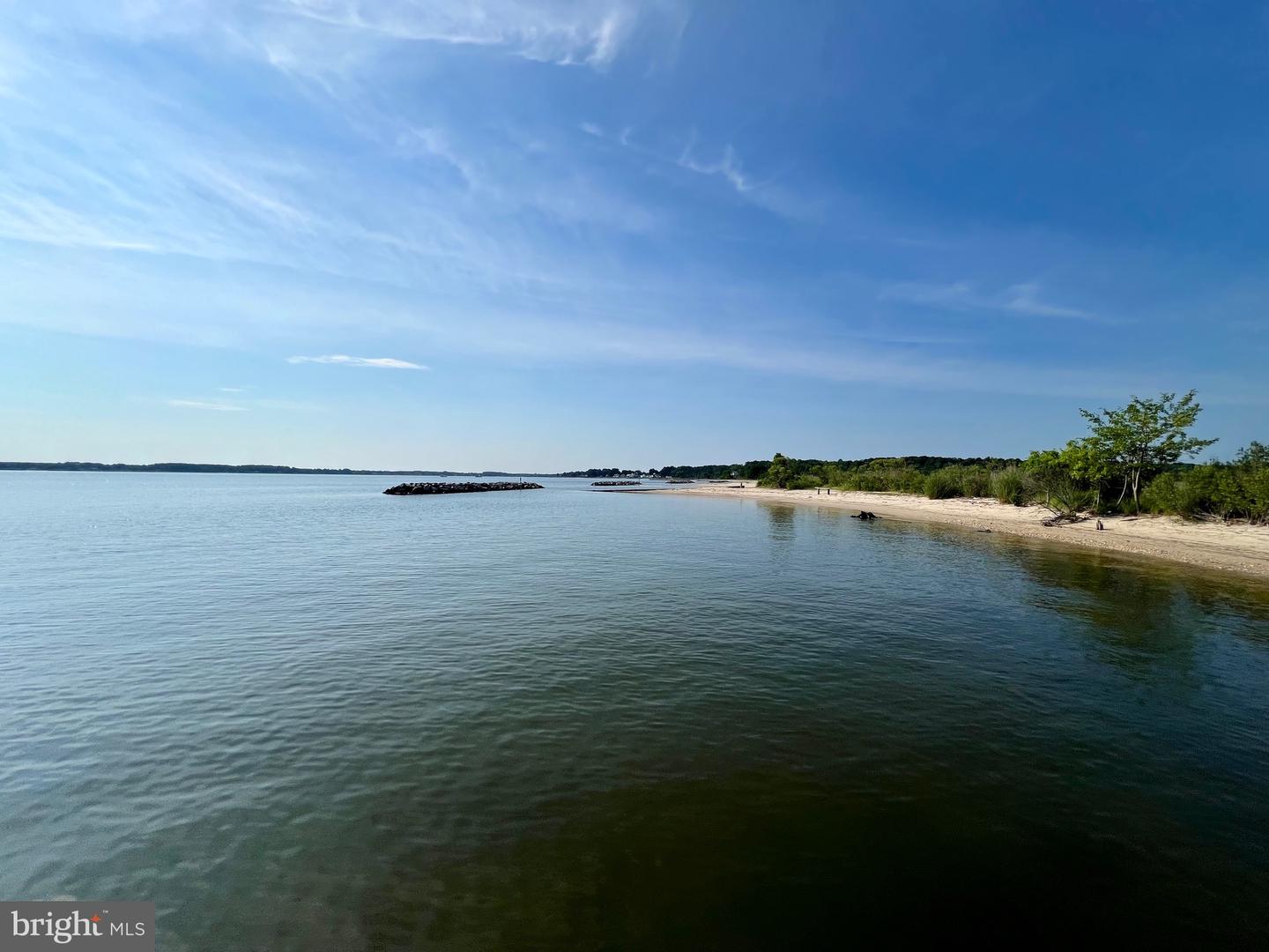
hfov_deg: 106.2
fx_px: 477
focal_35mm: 13
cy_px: 476
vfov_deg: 89.9
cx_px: 634
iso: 32
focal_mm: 1.57
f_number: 1.8
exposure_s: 1/4065
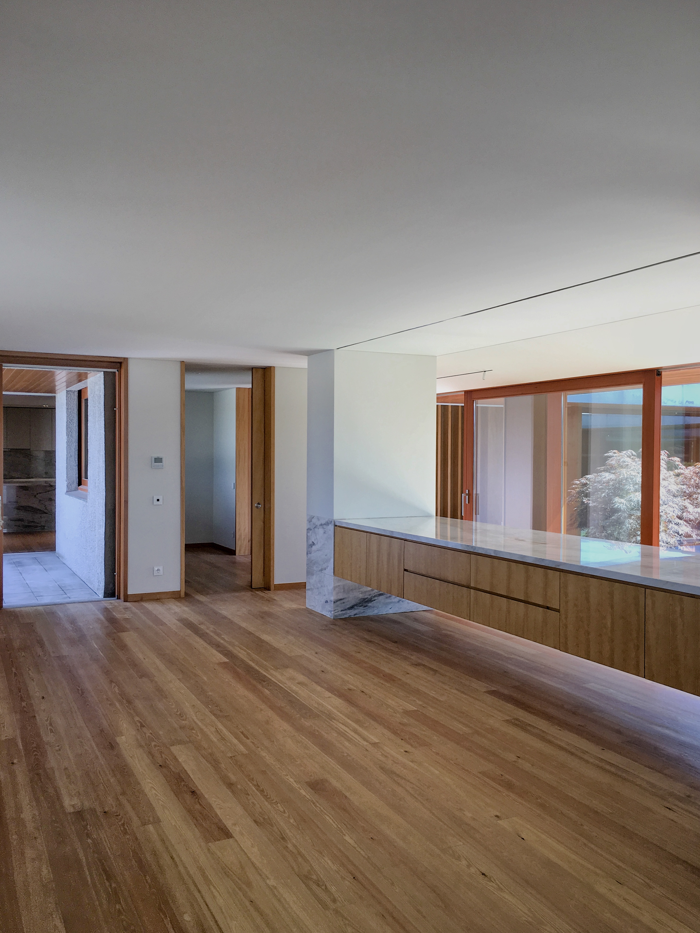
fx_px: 782
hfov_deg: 48.2
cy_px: 466
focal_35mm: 29
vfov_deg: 61.7
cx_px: 350
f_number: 2.2
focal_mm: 4.15
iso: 25
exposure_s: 1/100
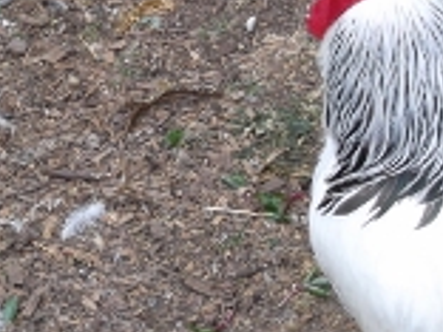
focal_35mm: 104
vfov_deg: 14.2
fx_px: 1331
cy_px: 128
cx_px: 233
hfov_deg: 18.9
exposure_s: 1/45
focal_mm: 4.9
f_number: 3.5
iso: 90
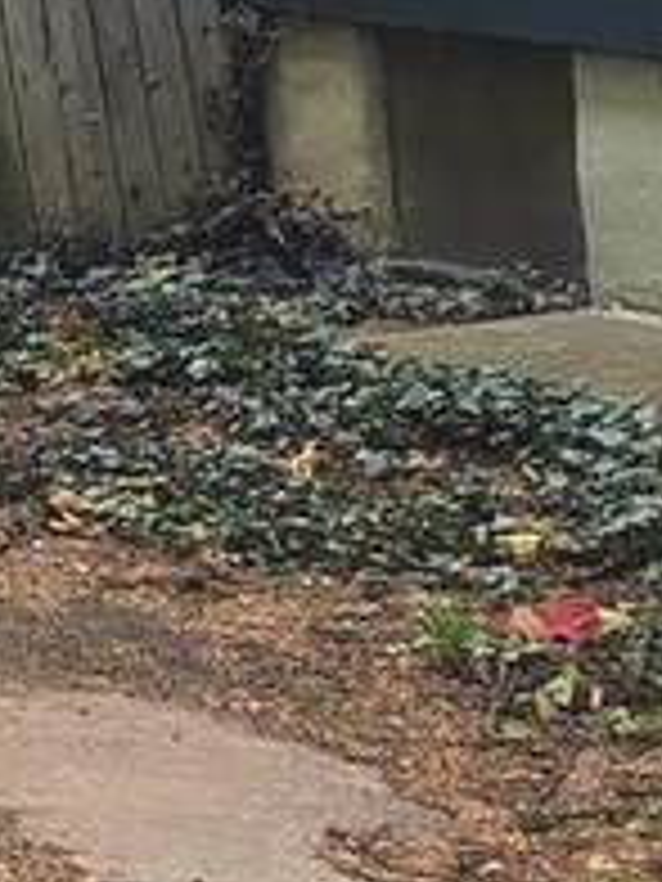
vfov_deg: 11.7
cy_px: -657
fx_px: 4003
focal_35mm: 157
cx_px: -1918
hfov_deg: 7.2
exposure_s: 1/120
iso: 123
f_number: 1.8
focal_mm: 5.56
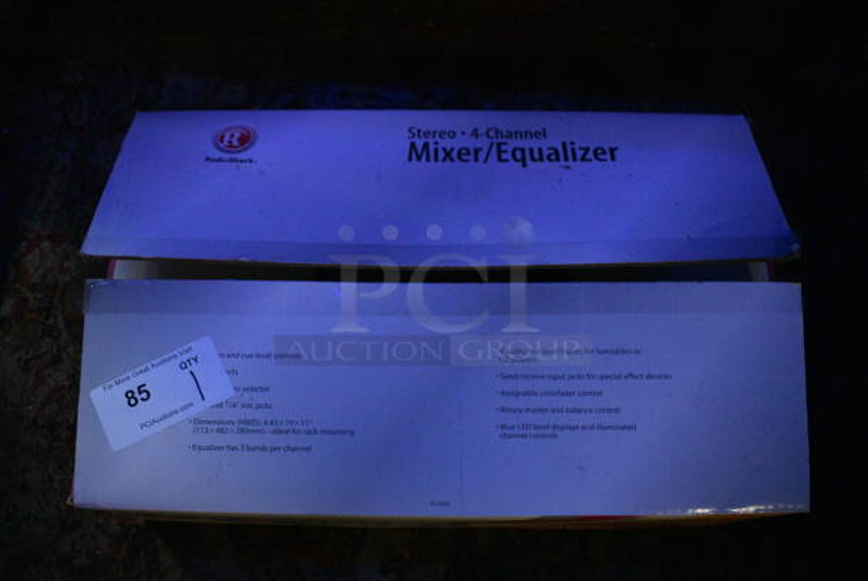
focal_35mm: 30
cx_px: 434
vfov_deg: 43.7
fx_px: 724
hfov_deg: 61.9
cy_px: 290
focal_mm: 20
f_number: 3.5
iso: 5000
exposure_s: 1/125
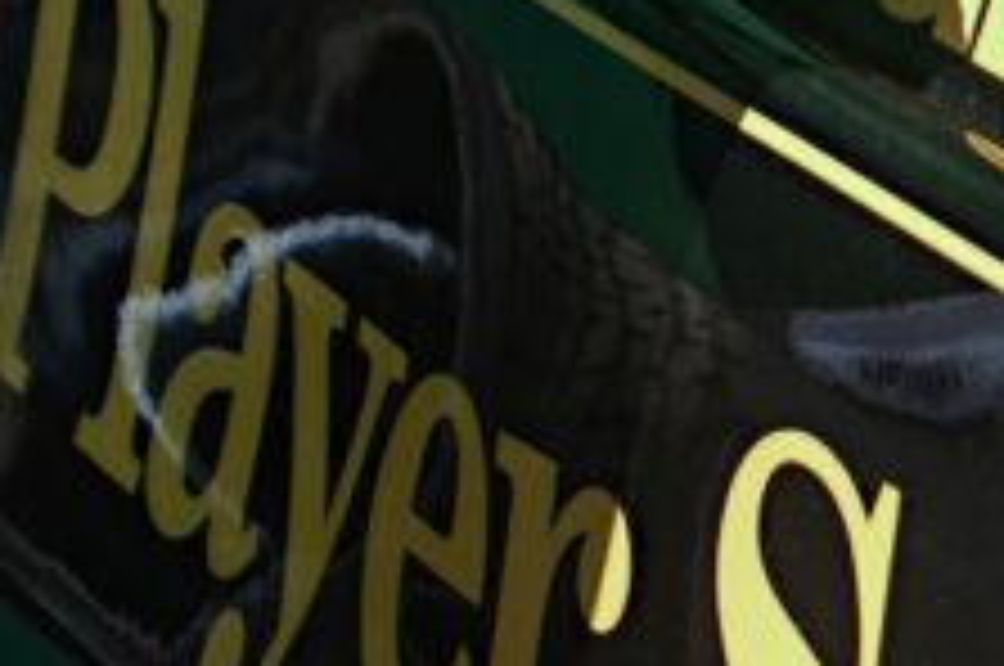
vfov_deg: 3.8
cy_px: -54
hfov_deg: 5.7
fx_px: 10053
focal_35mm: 361
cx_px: 864
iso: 560
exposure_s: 1/1000
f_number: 5.3
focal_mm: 70
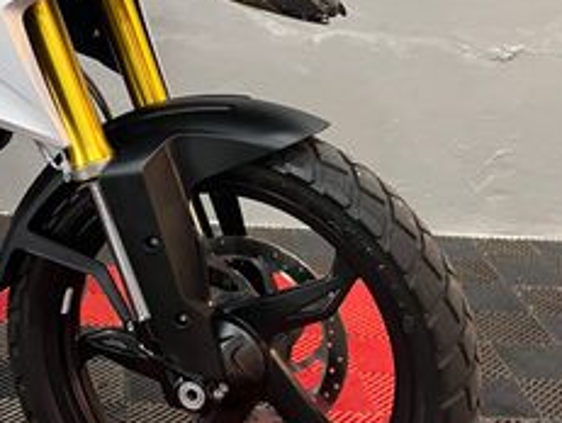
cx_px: 153
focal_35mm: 53
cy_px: 102
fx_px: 862
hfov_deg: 35.5
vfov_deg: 27.2
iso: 320
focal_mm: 5.1
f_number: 1.6
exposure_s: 1/60
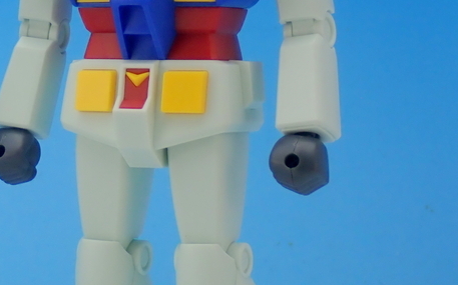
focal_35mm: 183
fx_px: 2283
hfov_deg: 11.3
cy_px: 176
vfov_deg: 7.2
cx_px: -16
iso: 100
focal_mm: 13.65
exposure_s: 1/20
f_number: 5.6
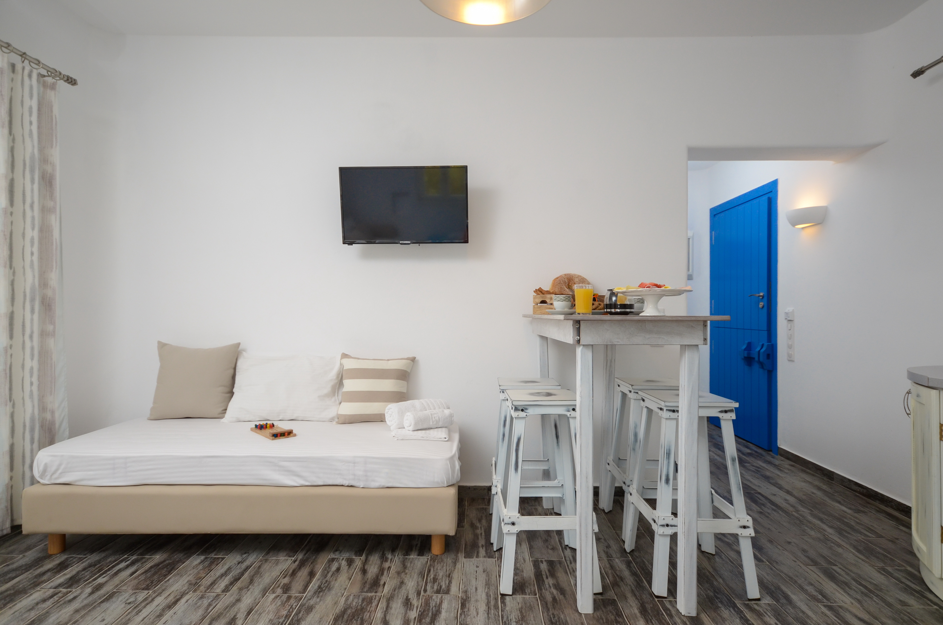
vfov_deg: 63.0
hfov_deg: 85.5
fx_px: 510
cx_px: 472
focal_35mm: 20
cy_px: 312
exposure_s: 1/200
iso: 500
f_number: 5.6
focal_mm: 13
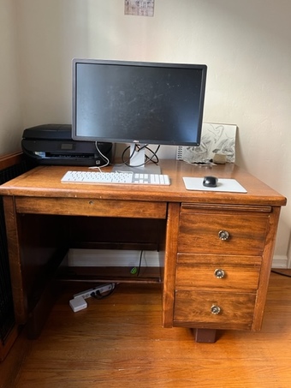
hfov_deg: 53.1
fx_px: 291
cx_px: 146
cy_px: 194
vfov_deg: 67.3
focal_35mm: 26
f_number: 1.6
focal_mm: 5.1
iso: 250
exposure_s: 1/60
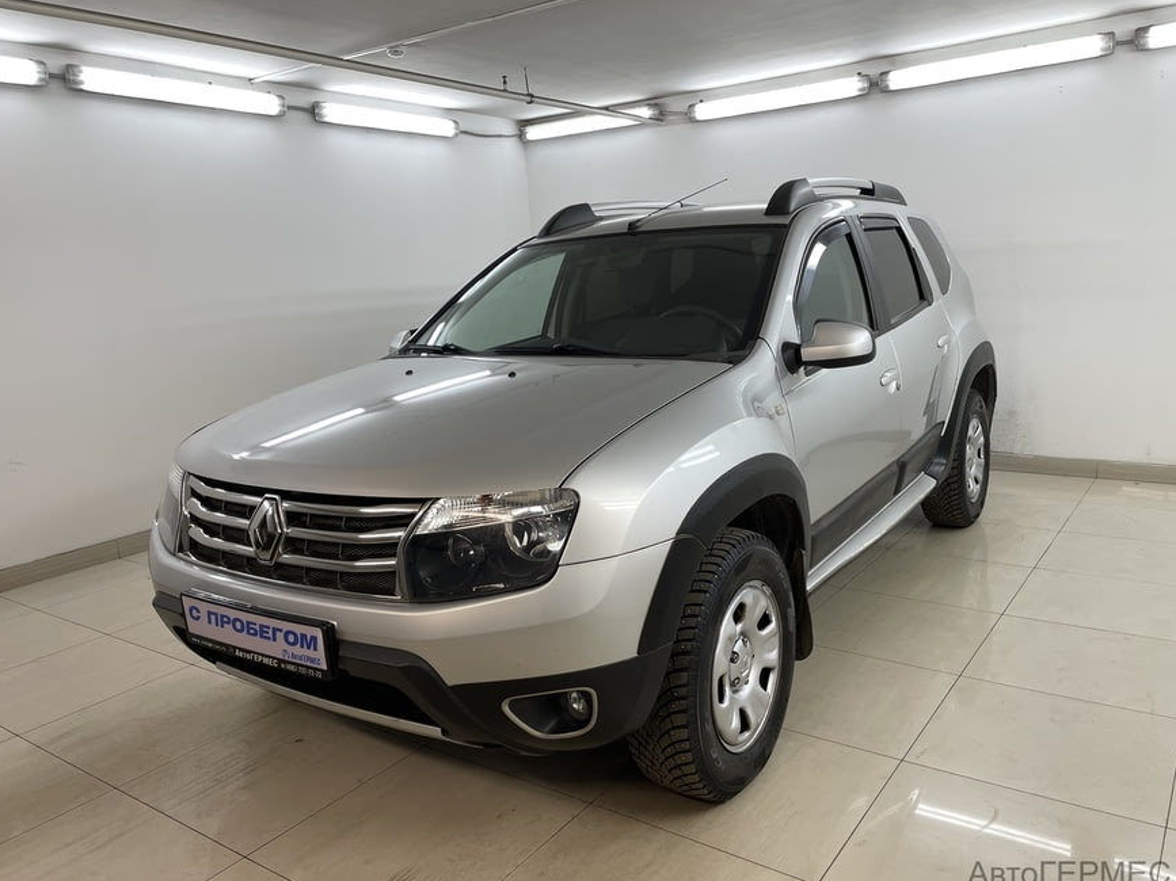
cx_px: 574
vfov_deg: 51.3
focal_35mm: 27
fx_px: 917
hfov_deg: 65.3
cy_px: 443
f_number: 1.6
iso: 32
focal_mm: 4.2
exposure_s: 1/100
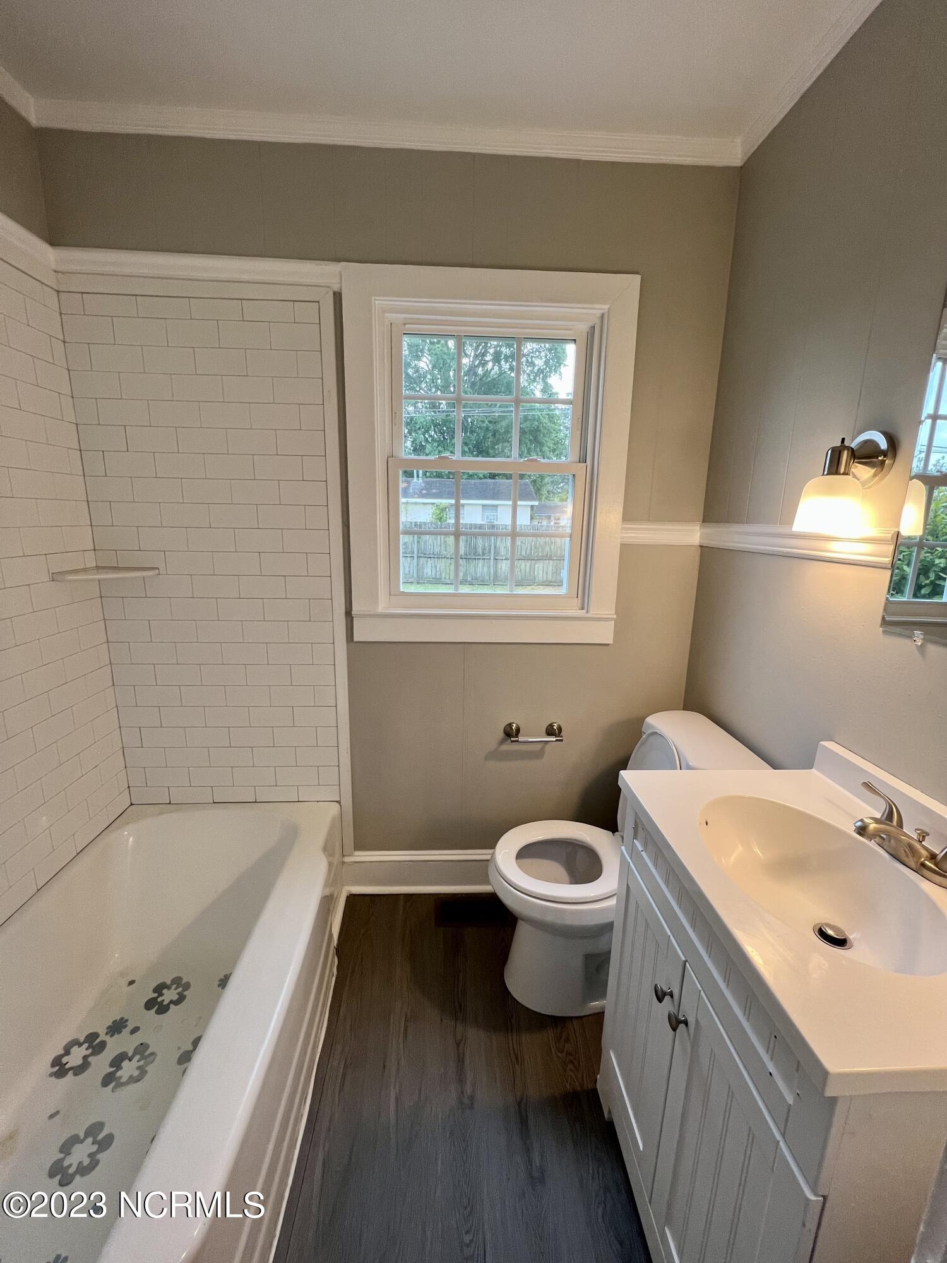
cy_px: 632
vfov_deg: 106.2
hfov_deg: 89.9
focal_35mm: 13
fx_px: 474
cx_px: 474
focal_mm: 1.57
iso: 100
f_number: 1.8
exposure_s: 1/120
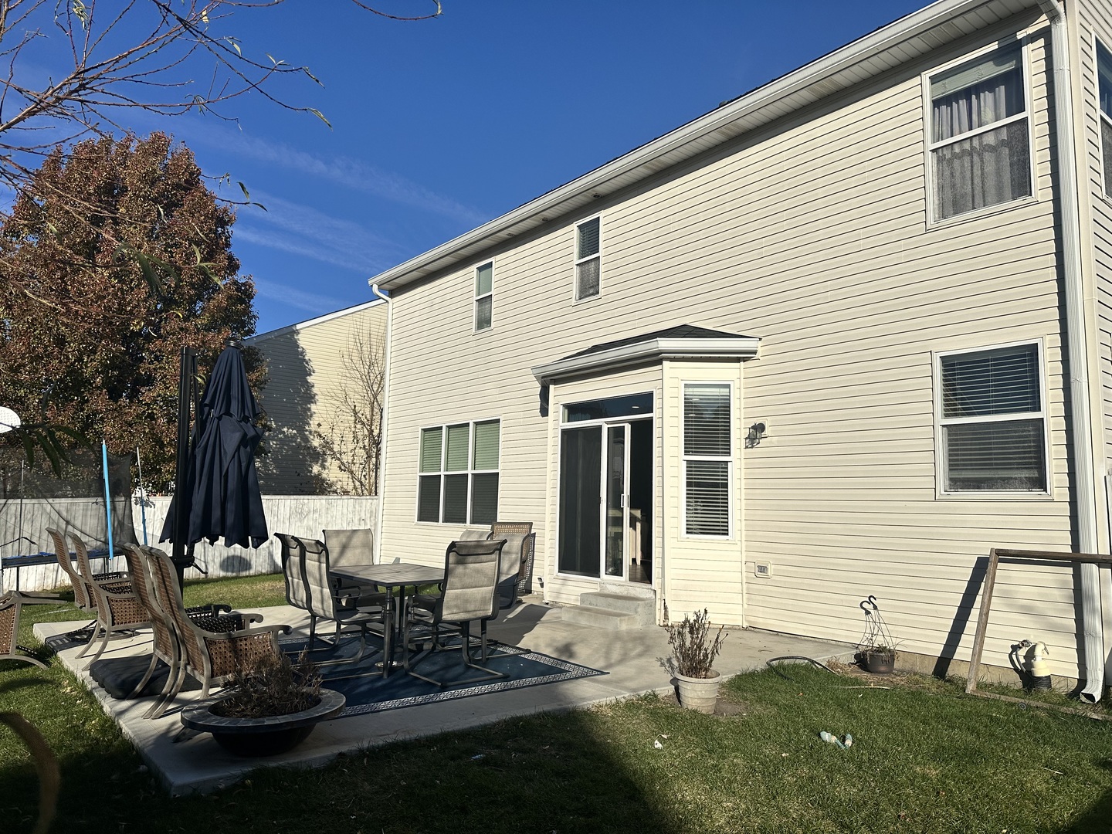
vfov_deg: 56.8
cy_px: 417
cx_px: 556
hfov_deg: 71.6
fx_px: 771
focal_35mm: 24
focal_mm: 6.86
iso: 80
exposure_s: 1/12048
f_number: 1.78
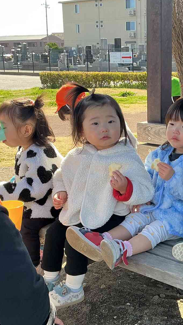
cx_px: 157
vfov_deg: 39.7
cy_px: 195
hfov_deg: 22.6
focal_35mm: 52
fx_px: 448
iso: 25
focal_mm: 3
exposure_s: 1/292
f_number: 1.8
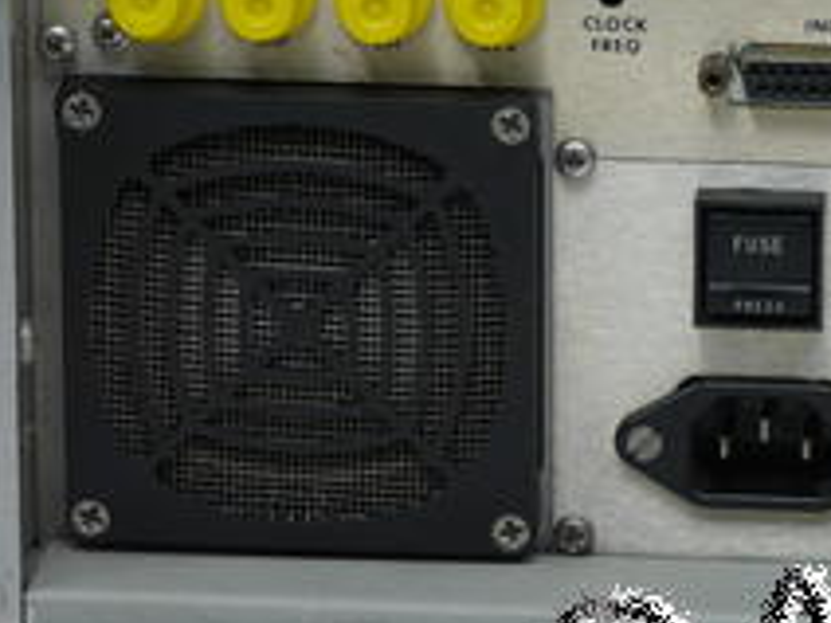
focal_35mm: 290
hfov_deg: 6.8
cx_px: 709
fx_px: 6962
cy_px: 200
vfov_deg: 5.1
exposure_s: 1/13
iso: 400
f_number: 11
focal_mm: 77
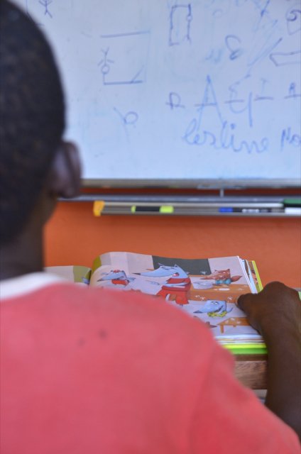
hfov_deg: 19.6
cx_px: 150
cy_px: 227
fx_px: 869
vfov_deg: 29.3
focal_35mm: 69
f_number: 5
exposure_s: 1/20
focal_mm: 46
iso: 800
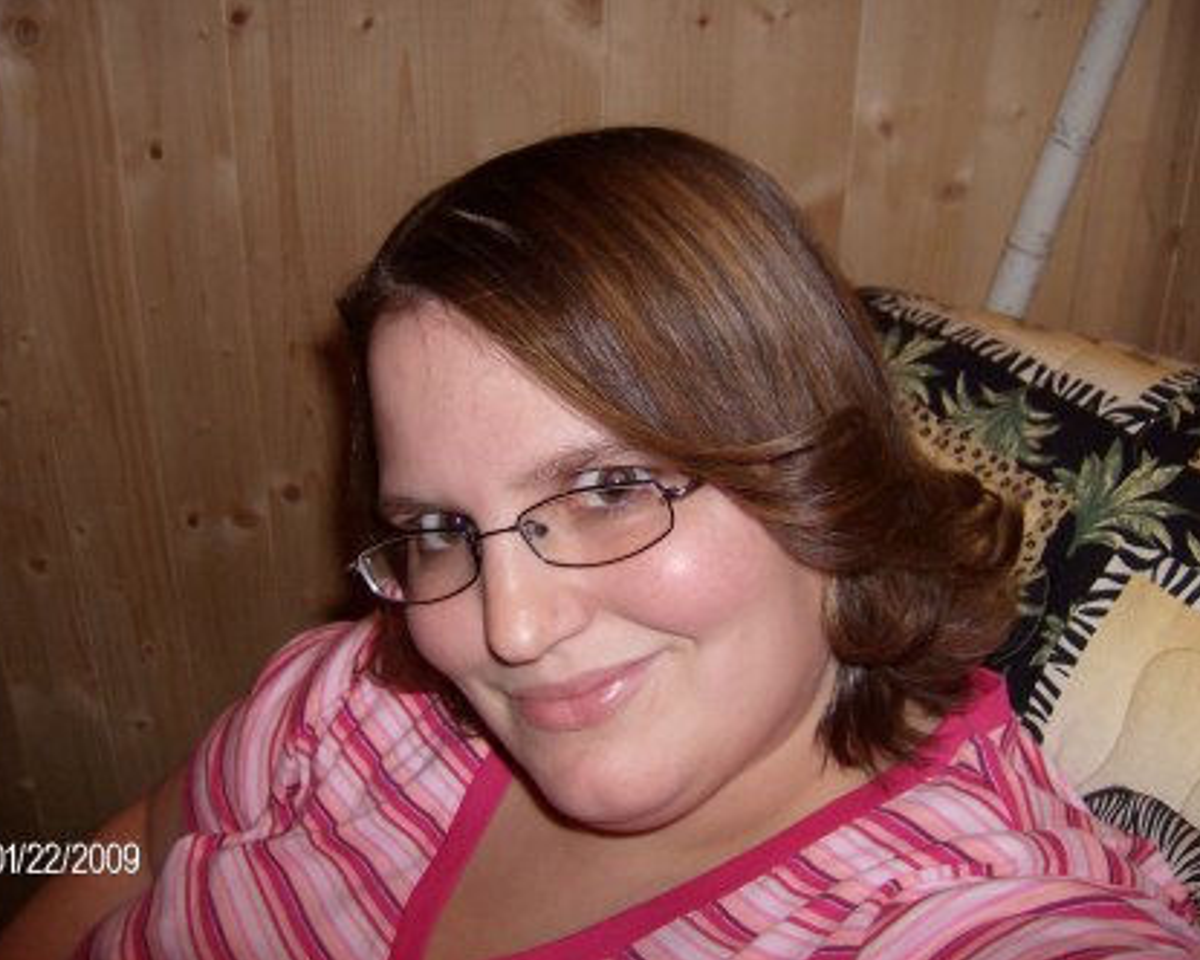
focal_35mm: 38
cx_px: 561
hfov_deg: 47.9
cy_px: 481
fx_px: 1350
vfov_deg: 39.2
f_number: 2.8
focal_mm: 6
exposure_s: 1/60
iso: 200
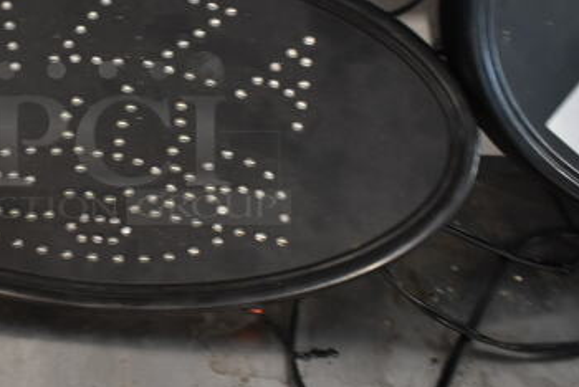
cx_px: 108
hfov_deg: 40.0
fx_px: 757
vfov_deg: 28.6
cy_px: 137
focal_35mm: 47
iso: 800
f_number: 3.5
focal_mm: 18
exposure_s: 1/30
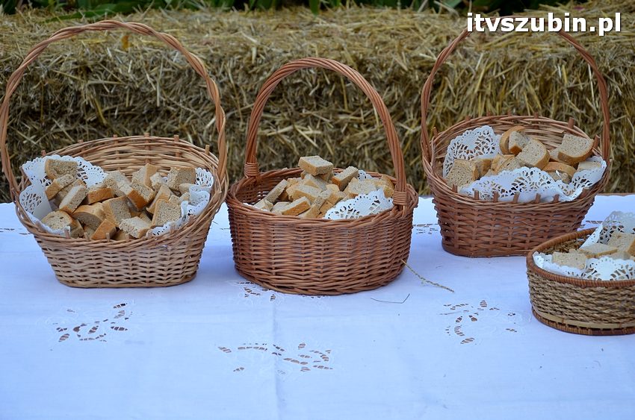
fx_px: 1531
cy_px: 210
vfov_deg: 15.6
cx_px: 318
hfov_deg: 23.4
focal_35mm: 87
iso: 500
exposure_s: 1/640
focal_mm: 58
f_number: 6.3
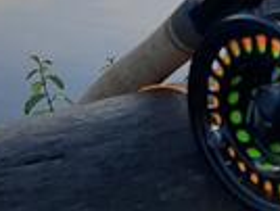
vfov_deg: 14.8
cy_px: -109
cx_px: -29
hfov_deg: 20.1
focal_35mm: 93
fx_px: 754
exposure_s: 1/986
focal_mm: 3.93
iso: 40
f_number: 1.7
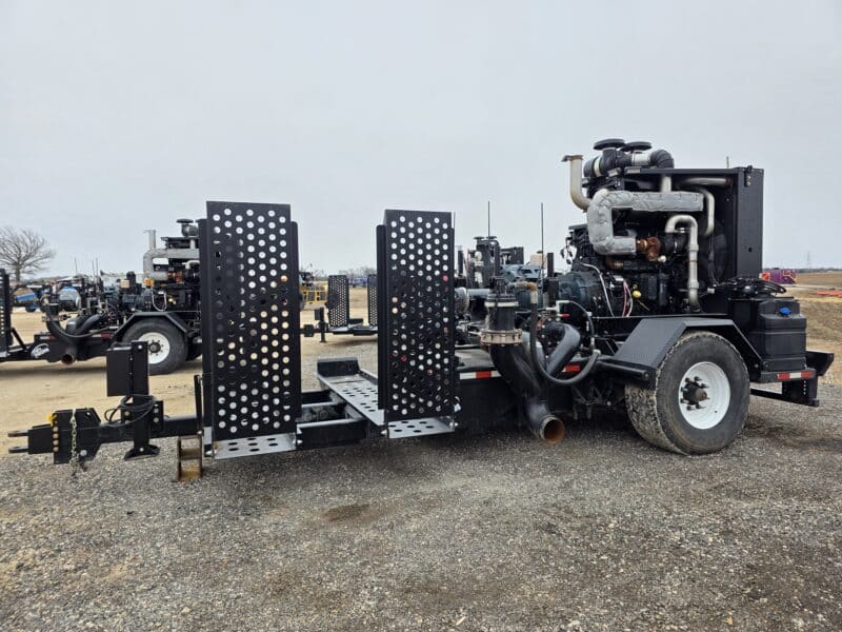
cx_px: 421
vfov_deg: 58.9
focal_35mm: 23
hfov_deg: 73.9
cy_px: 316
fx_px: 559
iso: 80
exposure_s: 1/1488
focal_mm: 6.3
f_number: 1.7
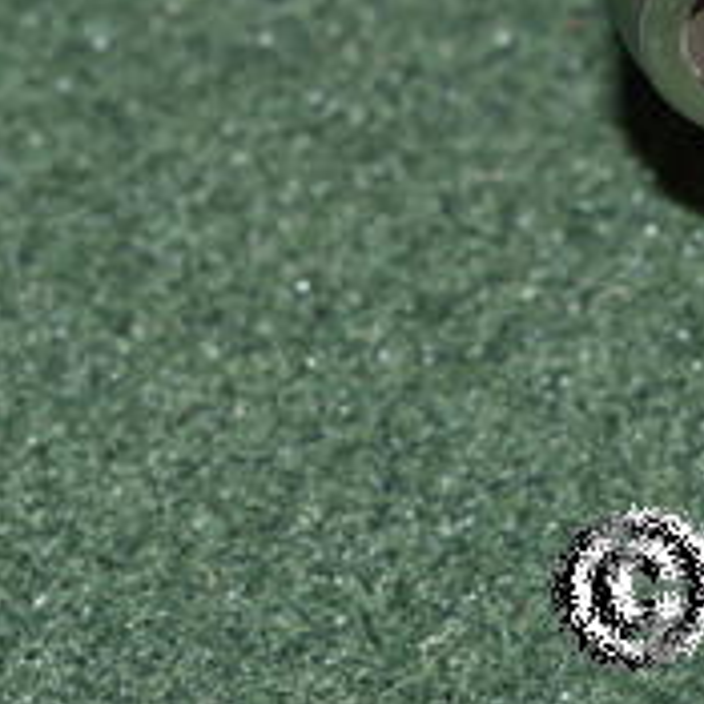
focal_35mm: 566
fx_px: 13023
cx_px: 728
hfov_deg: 3.1
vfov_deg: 3.1
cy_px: 109
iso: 400
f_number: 14
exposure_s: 1/40
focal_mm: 140
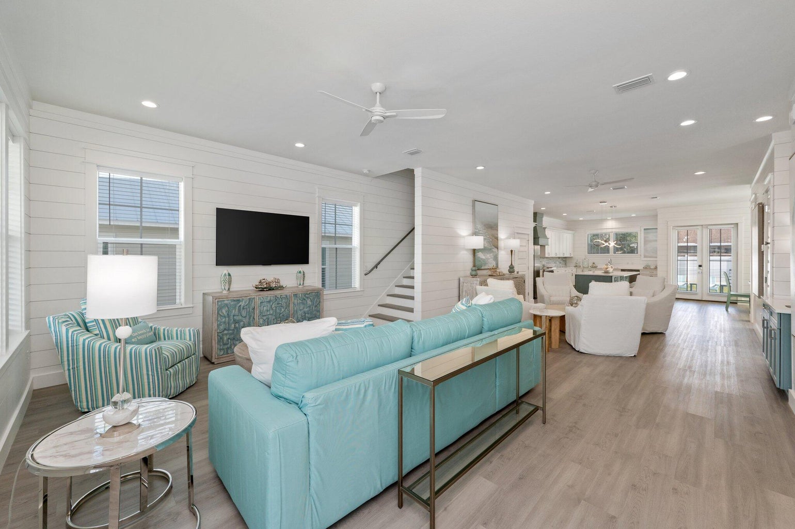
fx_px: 309
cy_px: 264
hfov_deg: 104.3
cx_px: 398
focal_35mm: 14
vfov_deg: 81.1
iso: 250
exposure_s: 1/40
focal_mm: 14
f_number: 9
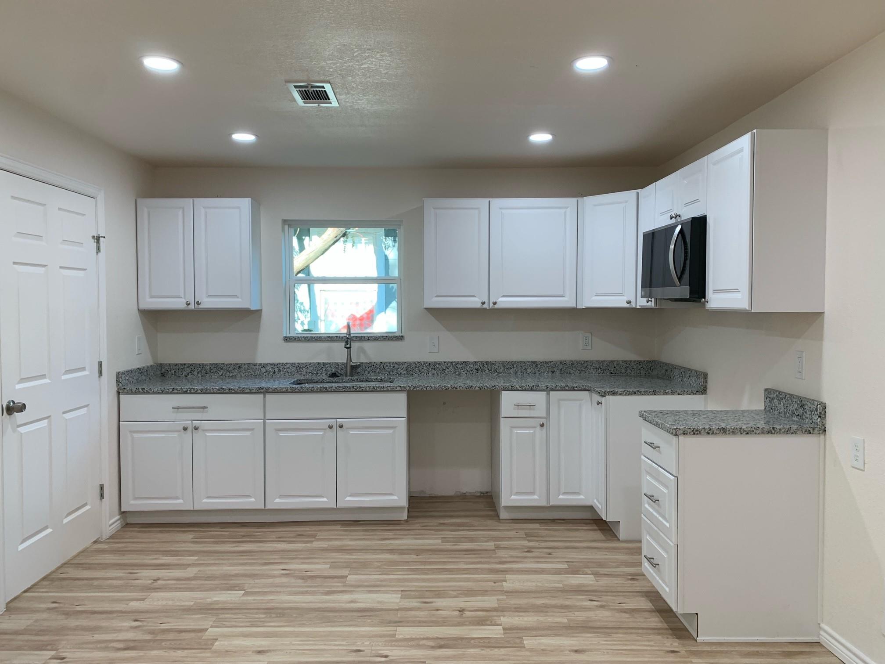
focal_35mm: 26
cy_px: 332
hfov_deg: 67.3
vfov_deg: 53.1
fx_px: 665
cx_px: 442
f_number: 1.8
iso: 80
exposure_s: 1/120
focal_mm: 4.25
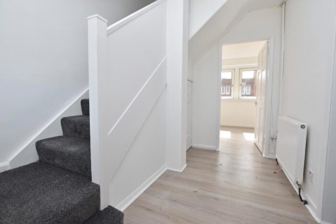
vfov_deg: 77.4
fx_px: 140
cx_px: 168
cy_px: 112
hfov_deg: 100.4
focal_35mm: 15
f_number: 5
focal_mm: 10
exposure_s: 1/100
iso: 100
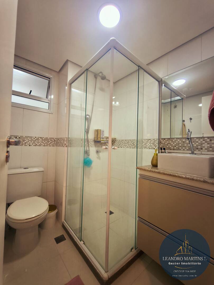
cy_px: 142
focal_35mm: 15
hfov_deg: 81.7
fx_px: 124
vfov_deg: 98.2
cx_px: 107
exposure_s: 1/30
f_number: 2.2
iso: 320
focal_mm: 1.91
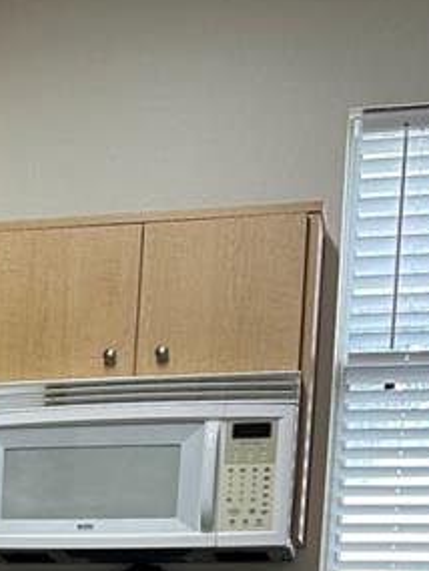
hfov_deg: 13.8
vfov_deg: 17.4
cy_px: 868
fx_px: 1668
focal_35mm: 101
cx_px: -210
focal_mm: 6.86
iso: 100
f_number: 1.78
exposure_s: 1/120
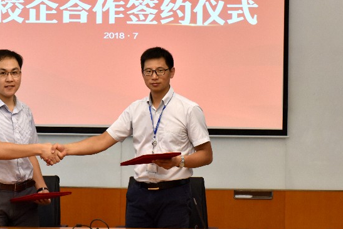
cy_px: 109
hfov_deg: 15.6
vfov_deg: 10.5
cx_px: 108
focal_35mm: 131
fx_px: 1248
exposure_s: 1/200
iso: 1250
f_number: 5
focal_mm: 70
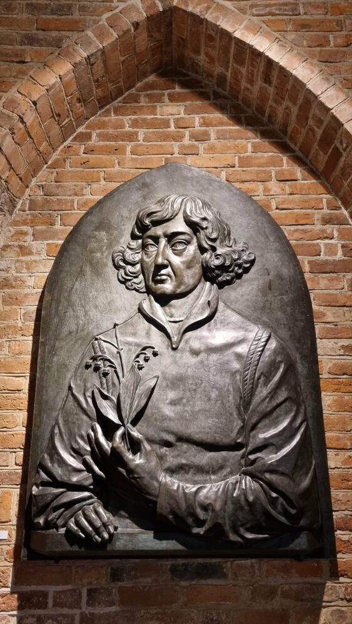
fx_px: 481
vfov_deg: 66.0
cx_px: 181
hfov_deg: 40.2
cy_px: 305
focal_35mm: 29
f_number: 1.8
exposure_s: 1/50
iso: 400
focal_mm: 5.4
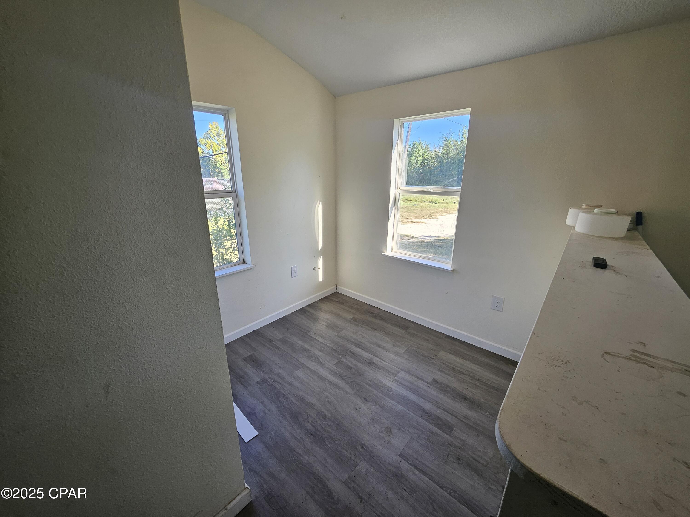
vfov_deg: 89.9
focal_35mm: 13
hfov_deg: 106.2
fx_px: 259
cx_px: 345
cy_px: 258
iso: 50
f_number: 2.2
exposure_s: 1/120
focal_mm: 1.74
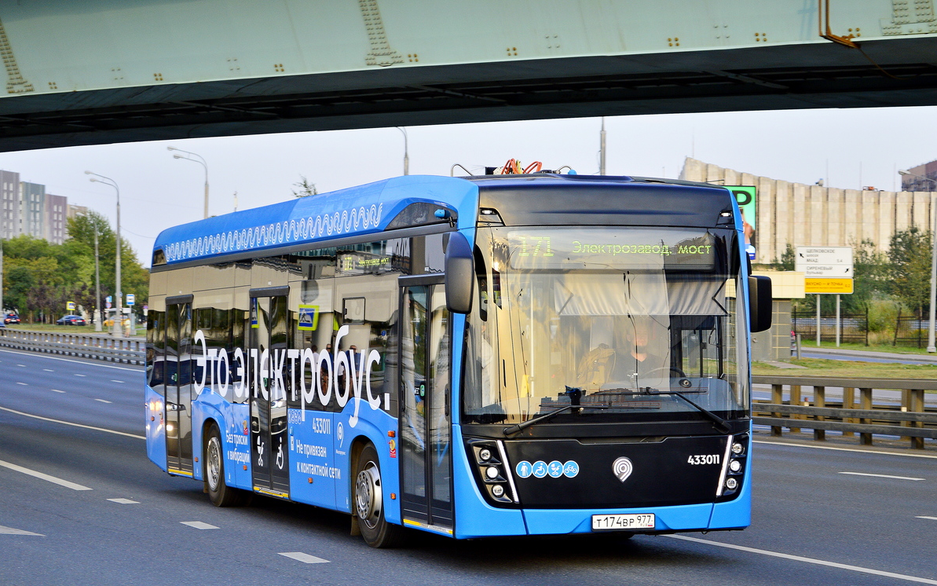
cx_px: 468
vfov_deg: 16.3
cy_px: 309
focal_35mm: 80
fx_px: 2043
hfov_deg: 25.8
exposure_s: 1/200
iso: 200
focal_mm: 52
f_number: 5.6
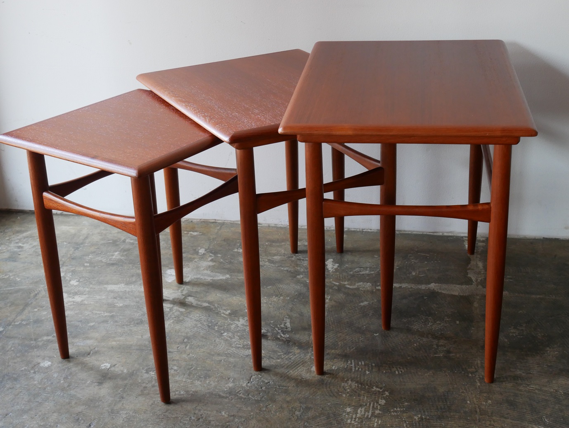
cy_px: 214
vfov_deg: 26.1
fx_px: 921
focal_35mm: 56
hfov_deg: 34.3
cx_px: 284
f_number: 5.4
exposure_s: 1/60
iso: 1000
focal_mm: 28
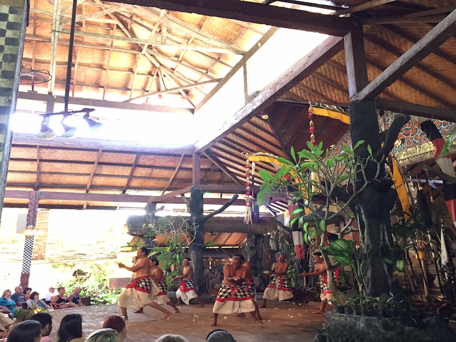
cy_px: 171
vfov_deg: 36.8
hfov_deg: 47.9
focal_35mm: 39
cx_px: 228
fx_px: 514
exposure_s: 1/30
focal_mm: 4.15
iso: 160
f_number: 2.2
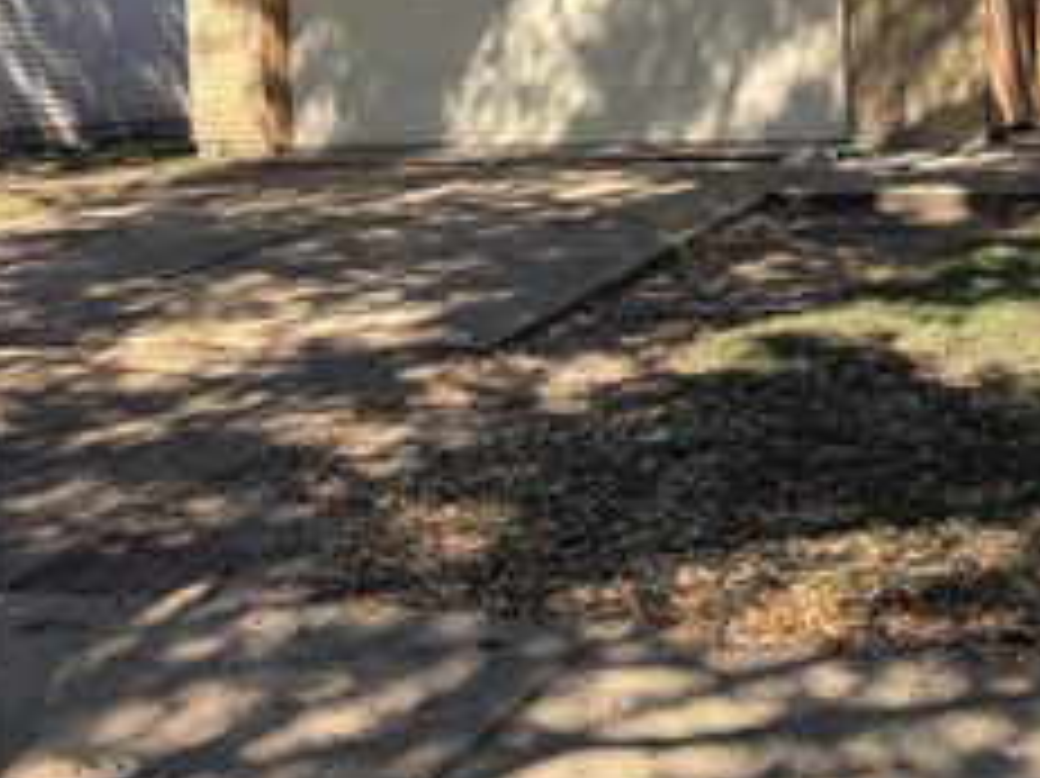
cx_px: 1099
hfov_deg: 33.0
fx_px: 1561
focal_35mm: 52
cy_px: 101
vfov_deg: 27.2
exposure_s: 1/1193
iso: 80
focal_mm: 6.76
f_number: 1.78
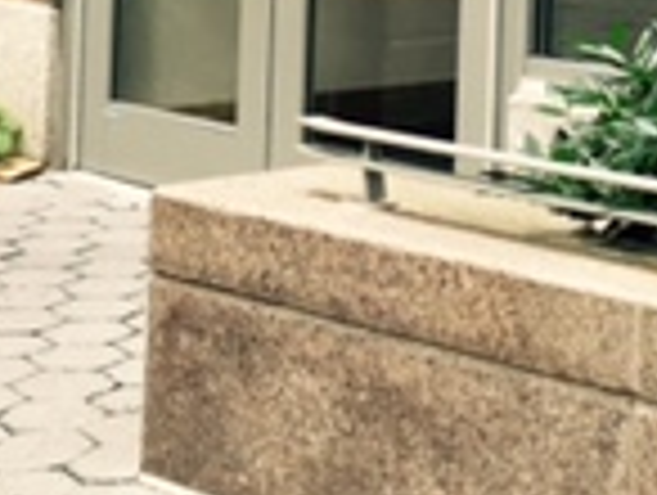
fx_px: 2414
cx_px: 585
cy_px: -284
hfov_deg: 15.3
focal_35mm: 127
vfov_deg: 11.2
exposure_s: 1/40
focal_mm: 4.15
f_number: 2.2
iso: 32
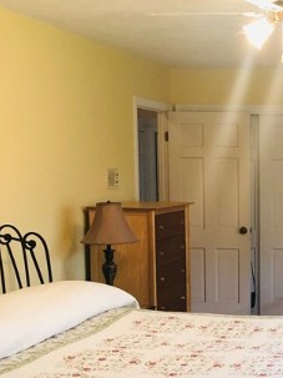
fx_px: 774
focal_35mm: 71
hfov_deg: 19.8
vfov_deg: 27.1
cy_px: 273
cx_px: 313
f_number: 1.8
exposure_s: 1/24
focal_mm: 3.99
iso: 40
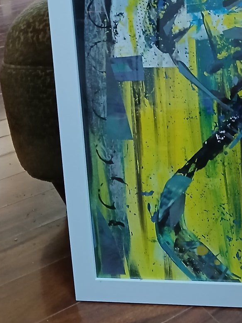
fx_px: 597
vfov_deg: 29.0
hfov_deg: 22.1
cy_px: 31
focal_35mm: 64
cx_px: 242
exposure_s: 1/24
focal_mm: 3.98
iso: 500
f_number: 1.8
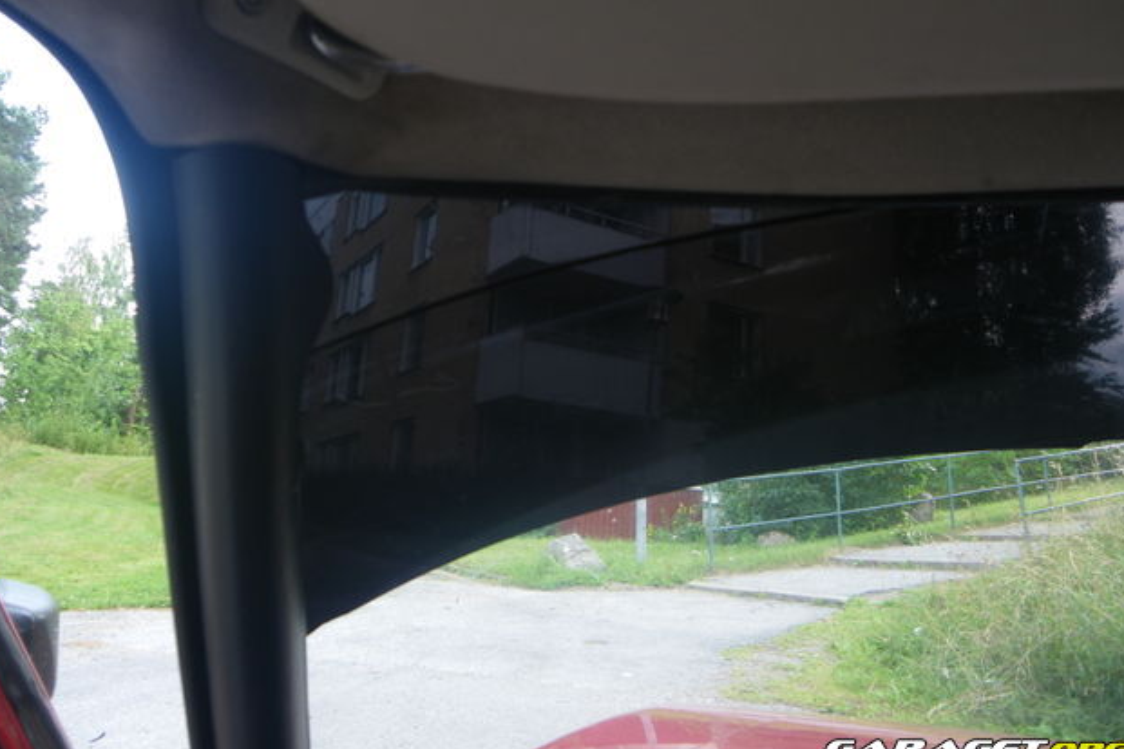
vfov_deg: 43.5
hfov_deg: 61.9
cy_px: 333
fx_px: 937
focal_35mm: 30
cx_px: 556
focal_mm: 4.9
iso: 80
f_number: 2.6
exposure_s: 1/60
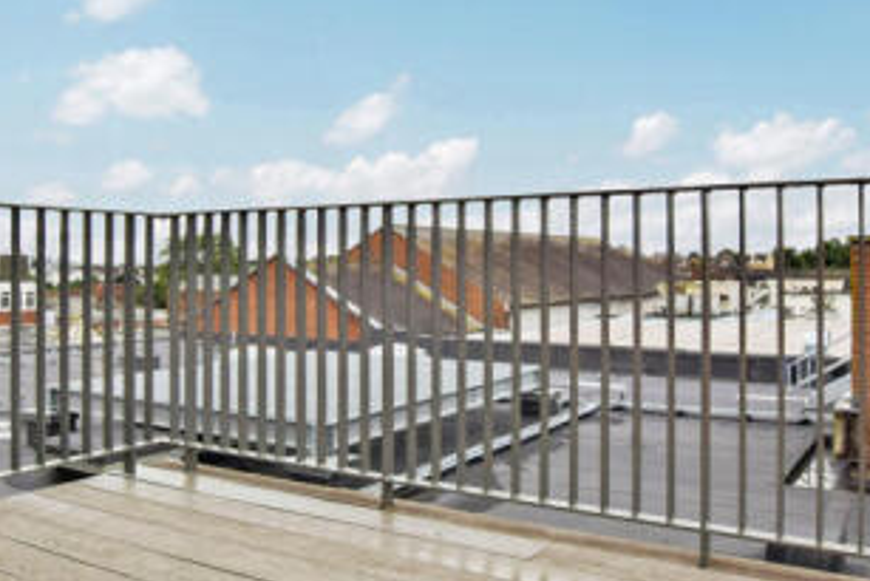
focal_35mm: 32
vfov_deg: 40.5
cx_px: 395
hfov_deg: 58.6
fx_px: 774
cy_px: 180
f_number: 10
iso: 100
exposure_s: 1/200
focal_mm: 10
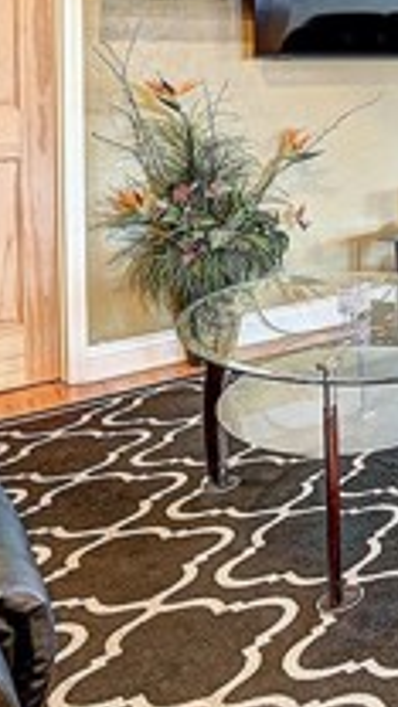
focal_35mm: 45
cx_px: 759
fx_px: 844
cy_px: 66
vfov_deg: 41.7
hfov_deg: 18.8
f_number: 8
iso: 400
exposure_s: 1/1.67
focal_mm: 14
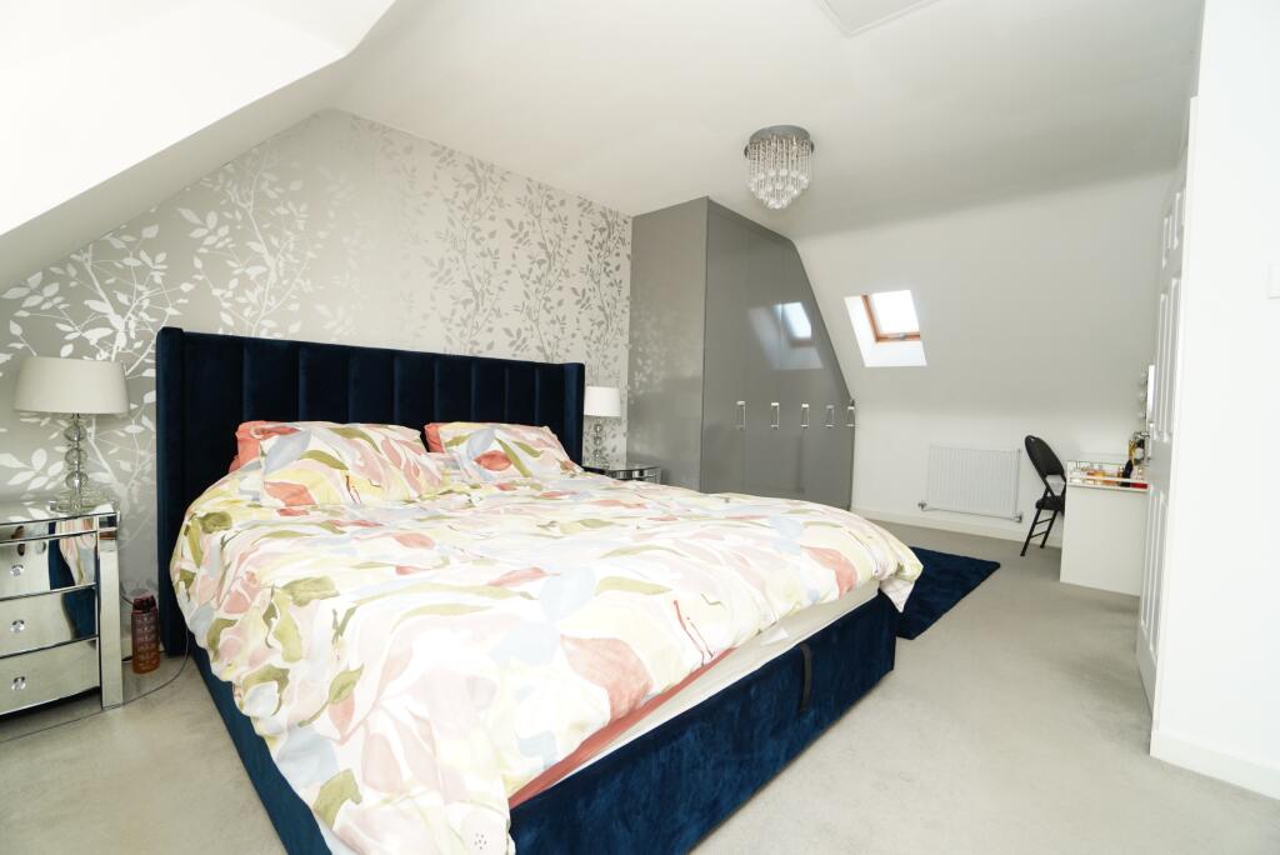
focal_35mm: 15
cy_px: 428
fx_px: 534
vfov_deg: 77.4
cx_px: 640
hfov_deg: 100.4
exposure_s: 1/100
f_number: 4
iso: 400
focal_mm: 10
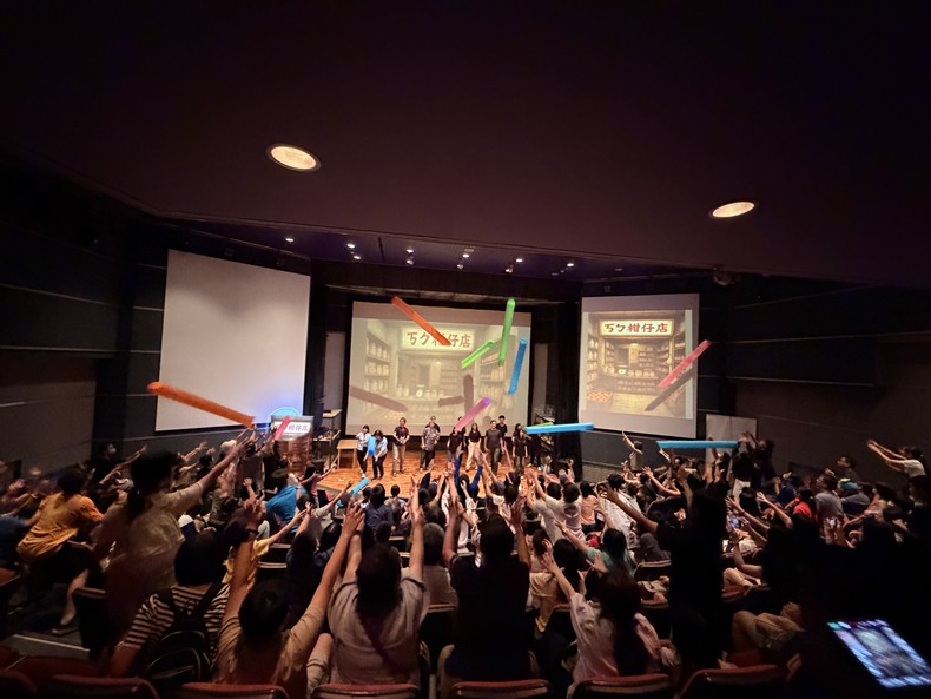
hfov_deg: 102.0
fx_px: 377
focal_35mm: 14
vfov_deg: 85.7
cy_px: 350
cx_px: 466
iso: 1600
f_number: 2.2
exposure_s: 1/40
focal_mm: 2.22
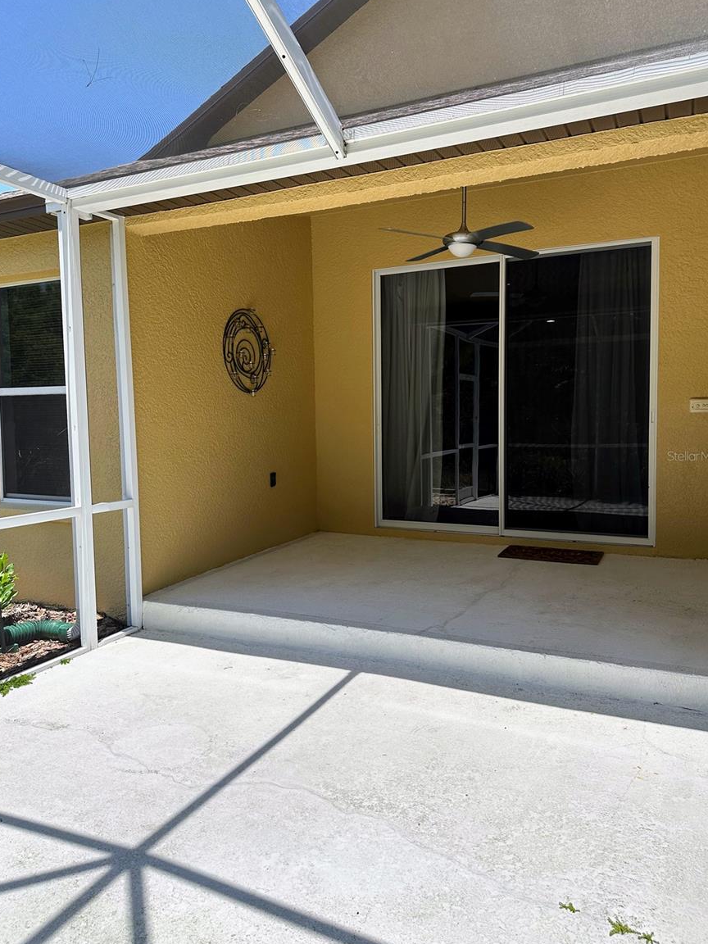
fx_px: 682
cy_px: 456
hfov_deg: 54.9
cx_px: 356
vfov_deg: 69.4
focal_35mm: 25
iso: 80
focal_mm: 6.86
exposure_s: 1/1692
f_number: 1.78
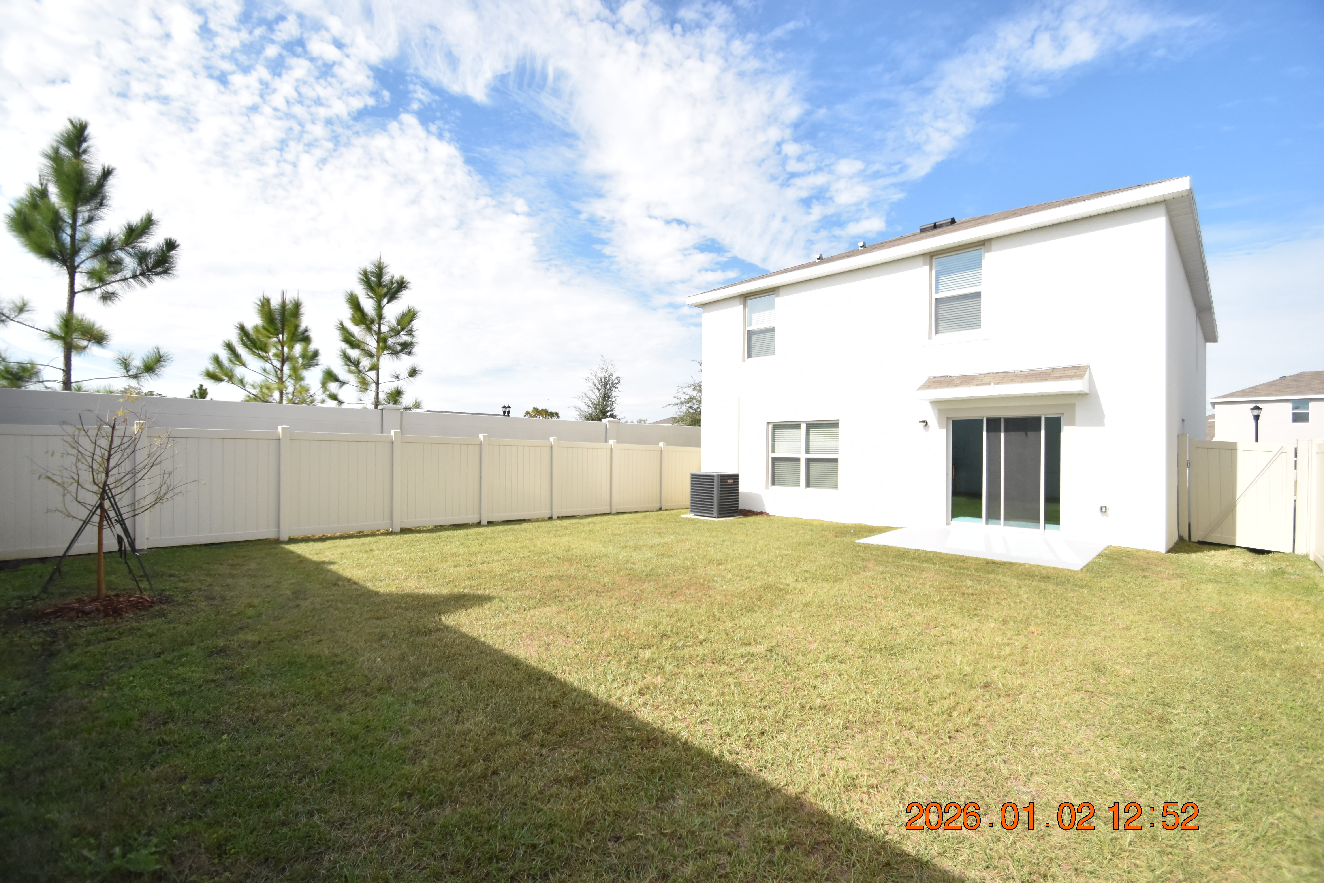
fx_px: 552
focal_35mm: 15
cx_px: 662
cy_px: 442
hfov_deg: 100.4
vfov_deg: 77.3
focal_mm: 10
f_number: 3.5
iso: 800
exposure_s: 1/4000
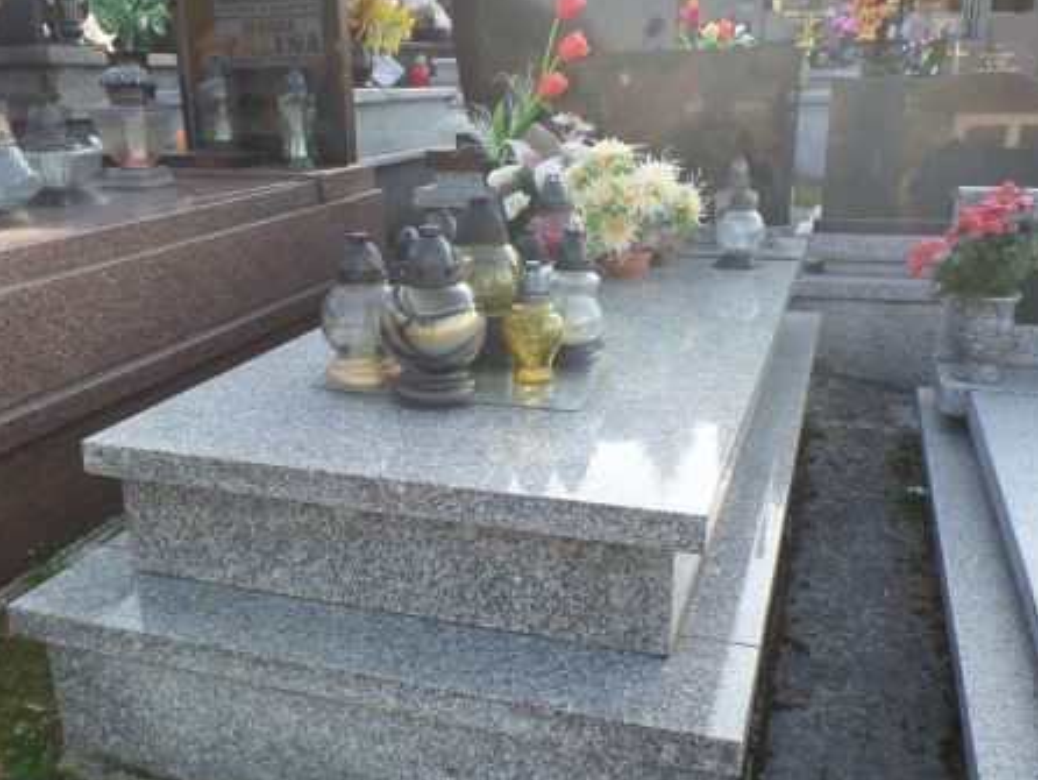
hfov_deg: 55.3
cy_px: 428
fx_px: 990
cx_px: 475
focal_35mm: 33
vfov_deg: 42.9
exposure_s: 1/125
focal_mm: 4.1
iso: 100
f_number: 3.5
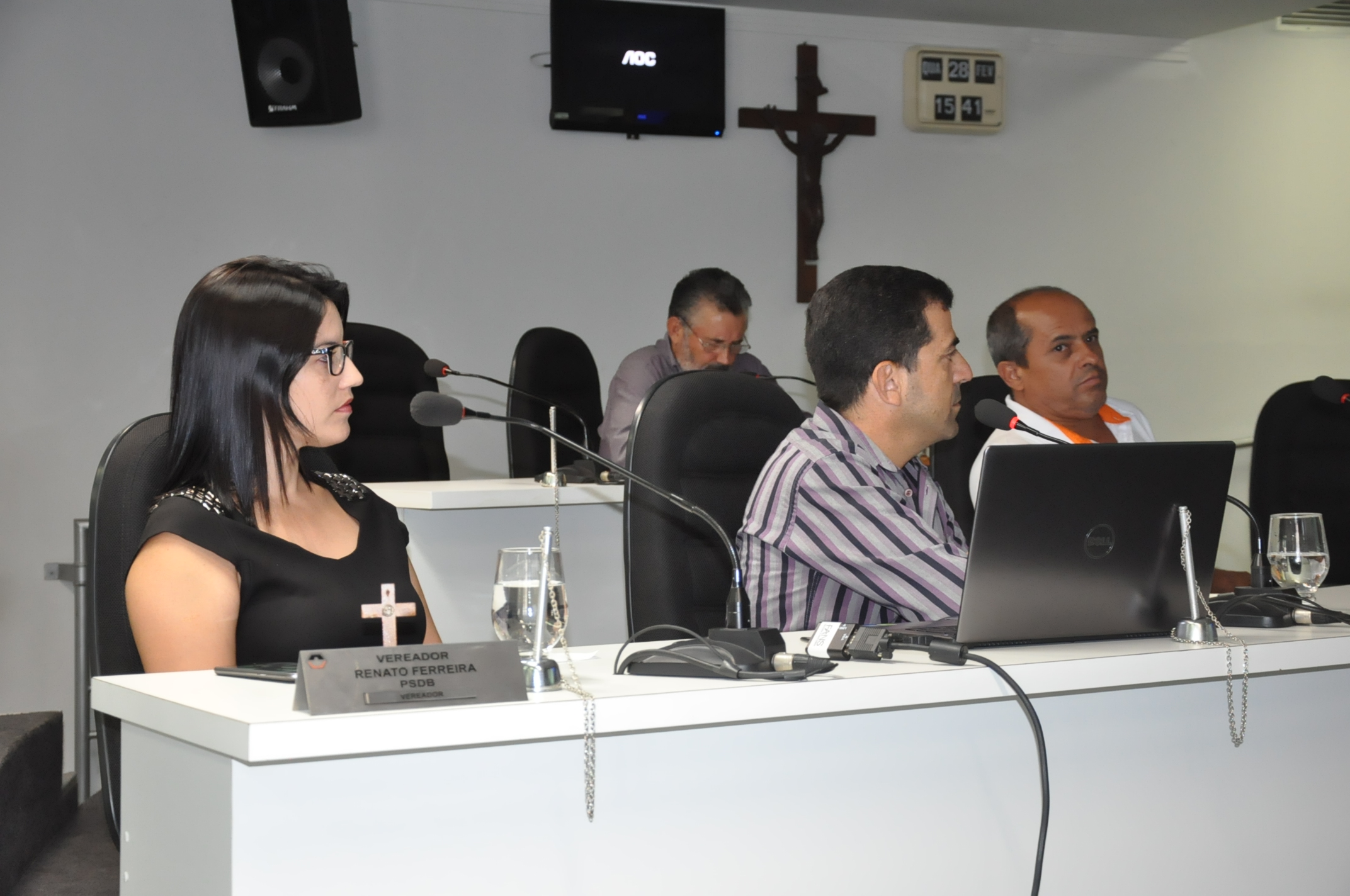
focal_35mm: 60
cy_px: 448
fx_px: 2247
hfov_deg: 33.4
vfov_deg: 22.6
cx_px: 675
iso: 2000
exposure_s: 1/60
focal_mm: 40
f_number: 5
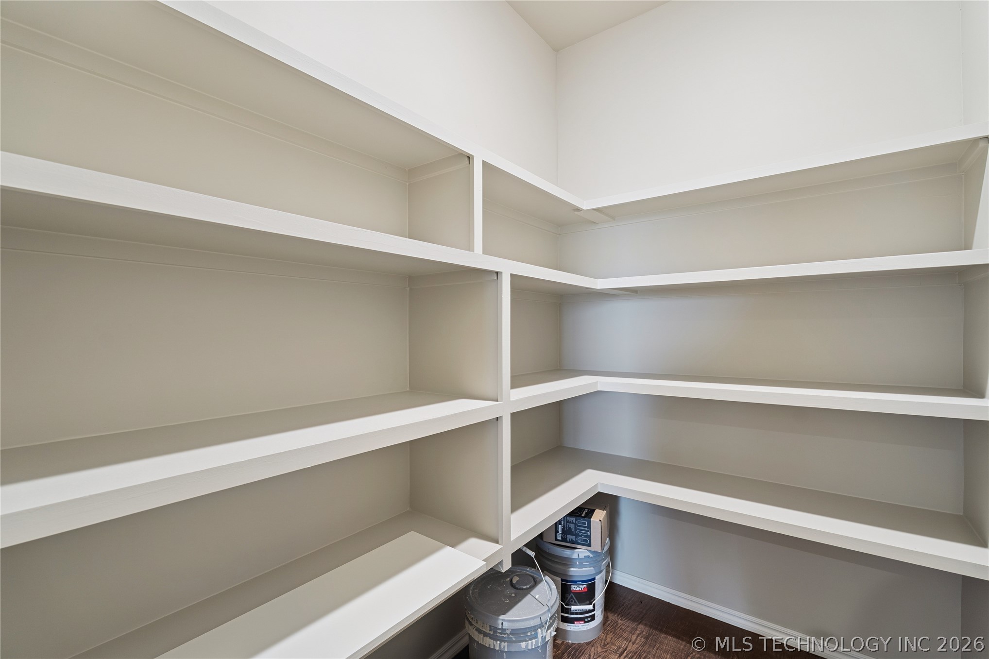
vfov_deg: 73.7
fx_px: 439
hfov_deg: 96.7
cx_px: 494
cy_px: 330
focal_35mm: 16
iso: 200
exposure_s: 1/20
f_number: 5.6
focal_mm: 16
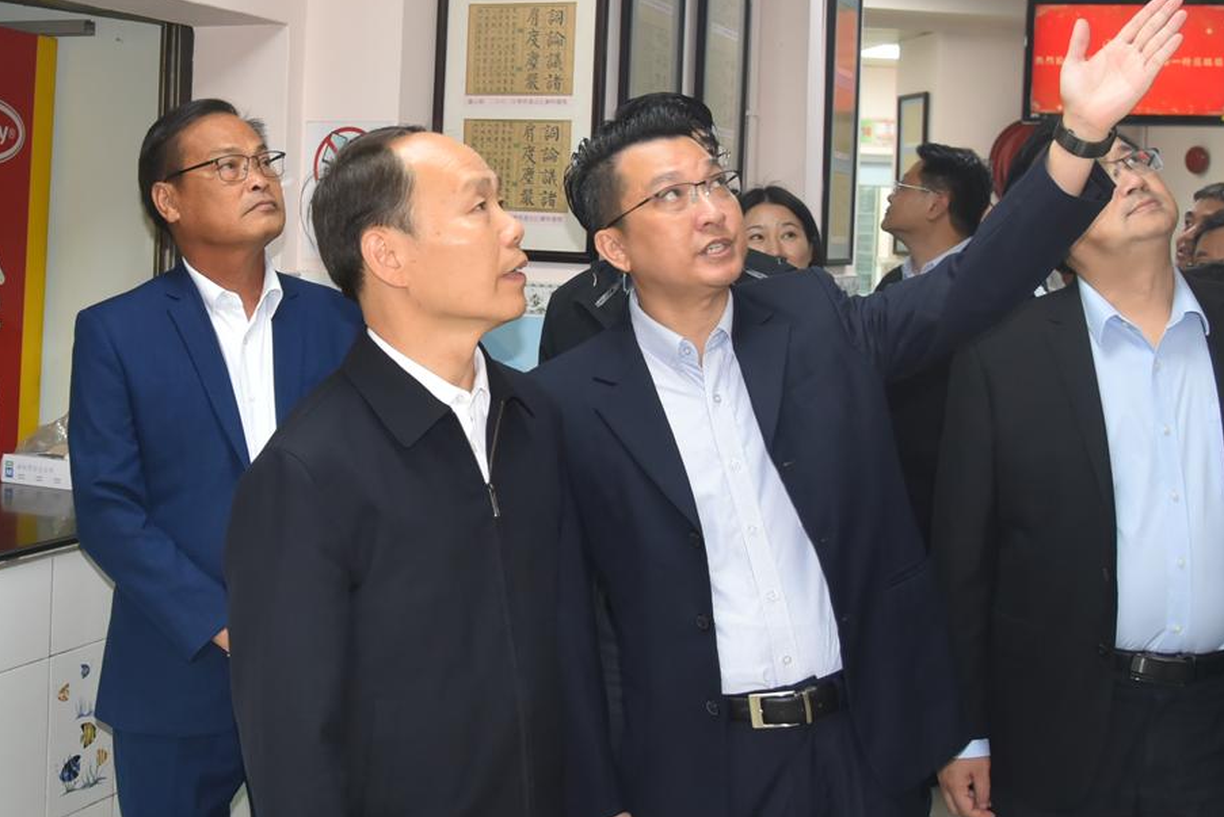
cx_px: 405
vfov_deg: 26.2
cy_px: 224
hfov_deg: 38.4
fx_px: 1735
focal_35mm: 51
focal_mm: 24
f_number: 4.8
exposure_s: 1/90
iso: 800
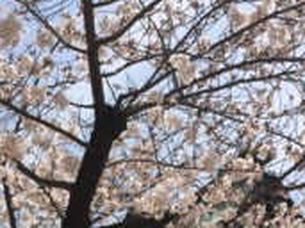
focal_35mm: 79
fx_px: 696
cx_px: 57
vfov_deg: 18.1
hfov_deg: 24.3
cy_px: 232
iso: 40
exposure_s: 1/2740
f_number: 2.2
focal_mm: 4.12
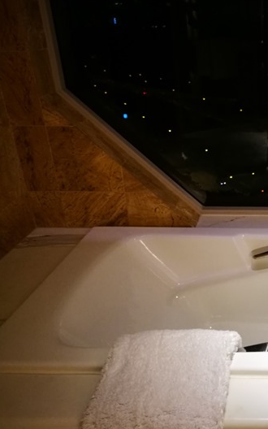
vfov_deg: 50.4
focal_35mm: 39
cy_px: 214
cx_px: 290
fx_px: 456
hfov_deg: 29.7
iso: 320
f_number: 2.2
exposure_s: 1/30
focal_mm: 4.5
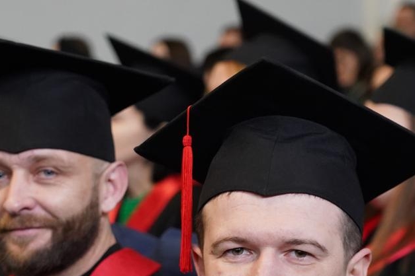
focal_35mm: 165
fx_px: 1902
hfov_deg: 12.4
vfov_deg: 8.3
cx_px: 177
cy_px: 203
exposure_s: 1/160
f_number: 4
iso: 4000
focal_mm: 69
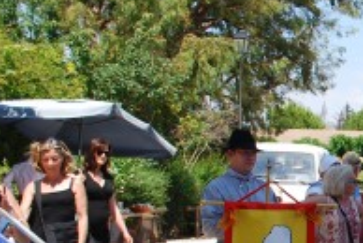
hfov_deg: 18.0
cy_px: 251
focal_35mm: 99
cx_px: 569
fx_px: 1000
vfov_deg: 13.6
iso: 100
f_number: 7.1
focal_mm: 20
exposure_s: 1/200
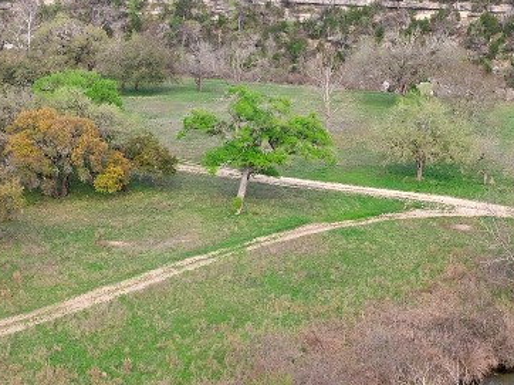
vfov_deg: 21.6
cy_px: 192
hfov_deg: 28.6
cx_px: 254
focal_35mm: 68
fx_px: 1009
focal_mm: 12.29
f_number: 2.8
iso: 190
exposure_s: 1/1000
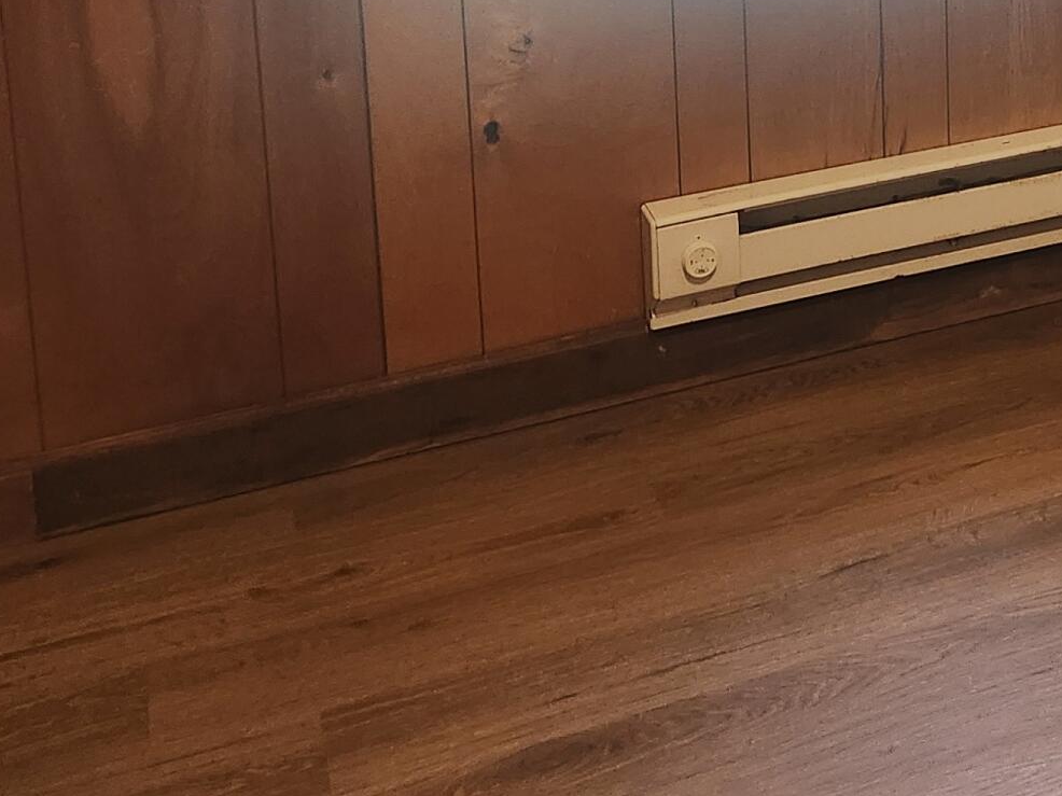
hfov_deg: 25.5
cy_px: -317
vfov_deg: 19.0
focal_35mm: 70
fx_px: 2147
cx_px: 1211
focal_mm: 5.4
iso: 400
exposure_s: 1/120
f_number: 1.8
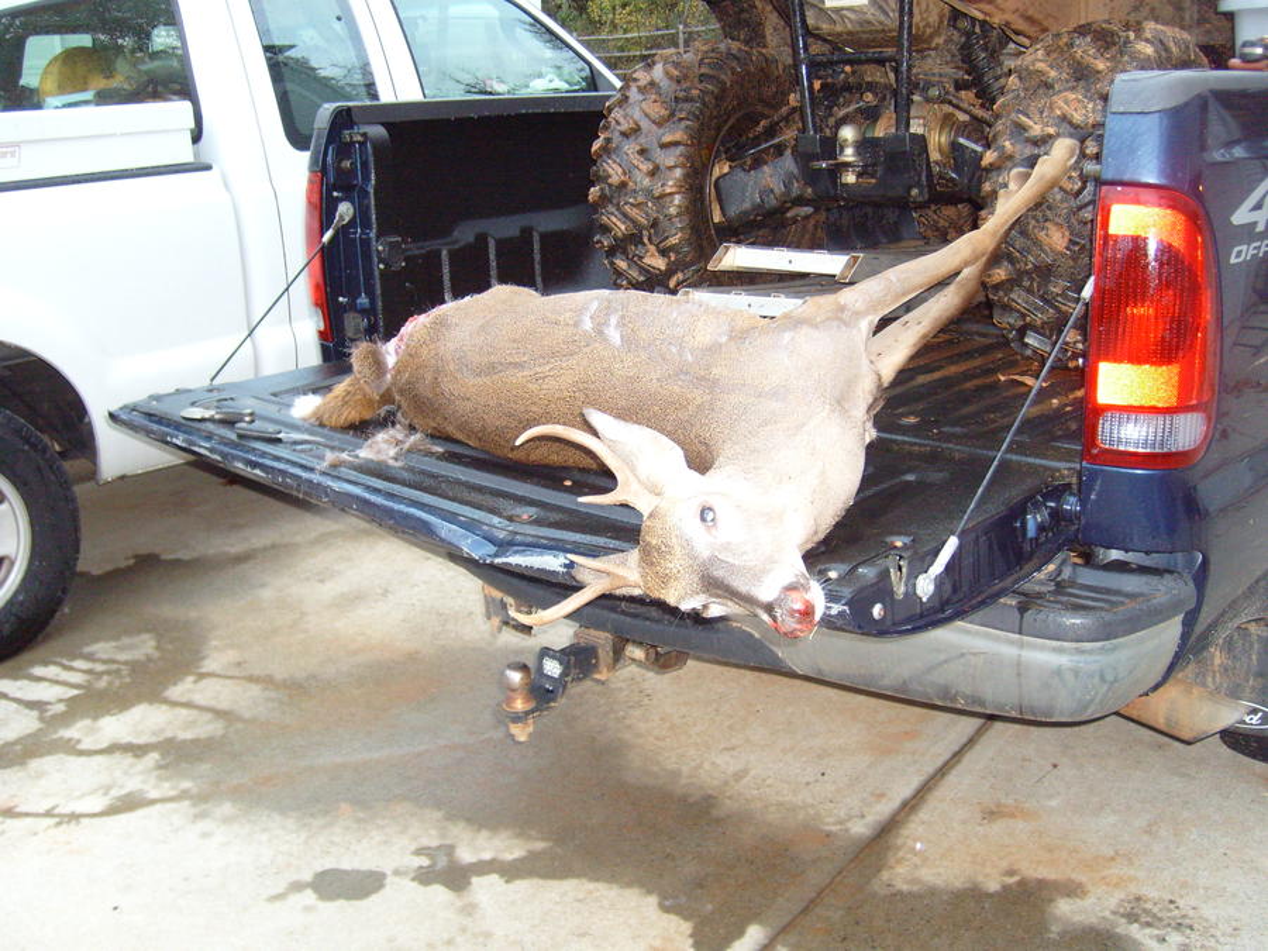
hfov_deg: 52.6
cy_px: 476
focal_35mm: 35
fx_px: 1282
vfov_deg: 40.7
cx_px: 634
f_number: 2.8
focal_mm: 5.8
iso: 240
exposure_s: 1/45
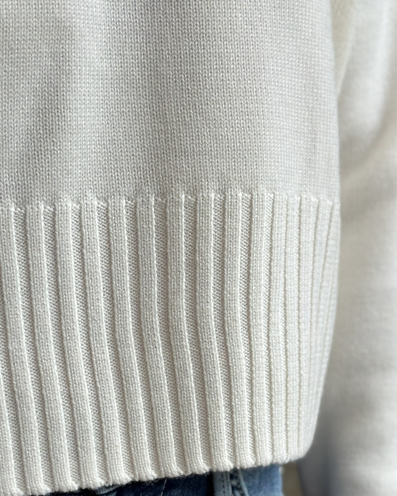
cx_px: 206
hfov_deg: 15.6
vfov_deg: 19.3
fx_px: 1454
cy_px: 311
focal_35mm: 99
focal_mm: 6.86
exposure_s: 1/471
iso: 80
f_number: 1.78
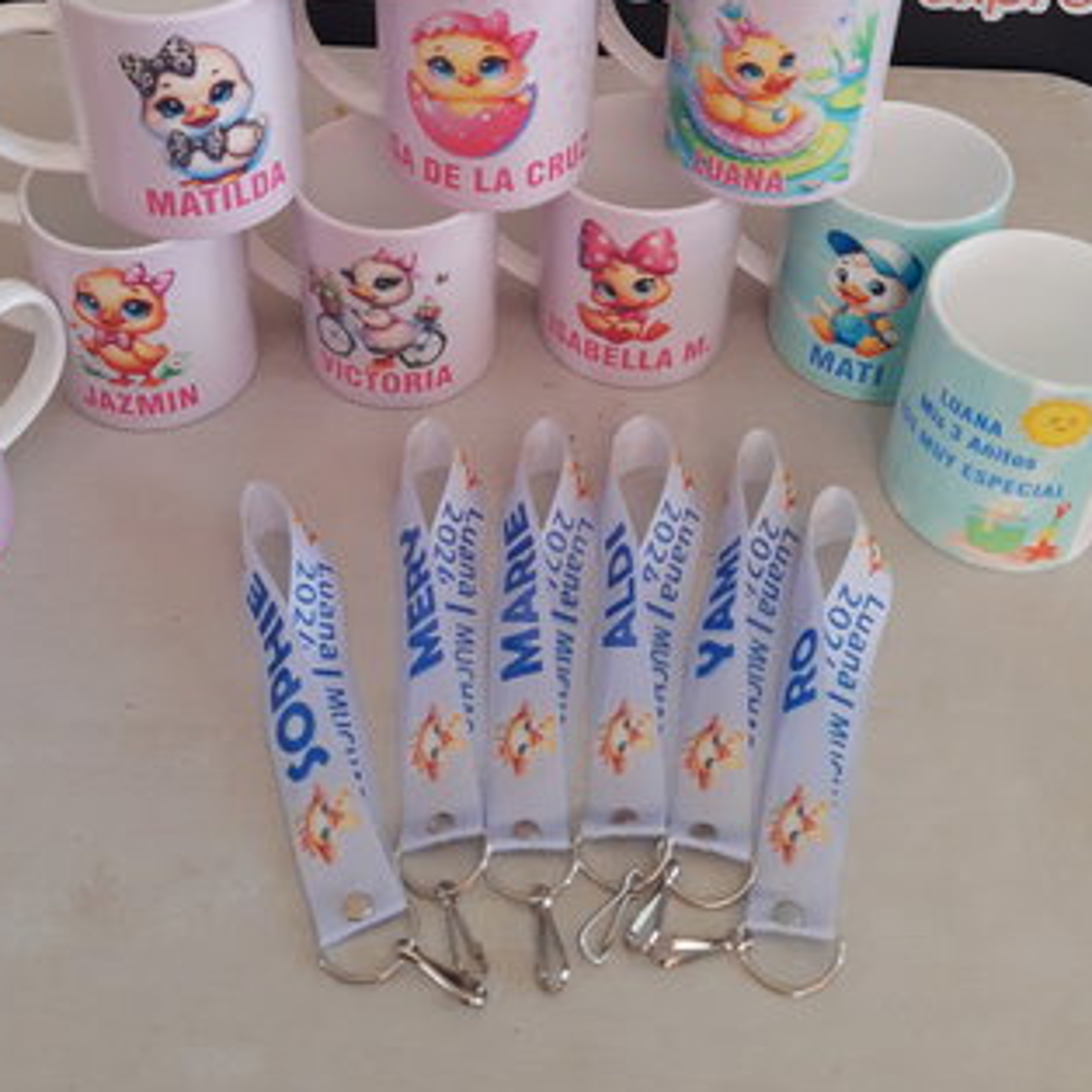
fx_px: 1392
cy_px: 193
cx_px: 487
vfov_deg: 40.8
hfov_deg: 42.8
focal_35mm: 39
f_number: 1.7
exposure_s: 1/50
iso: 172
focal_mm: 4.75
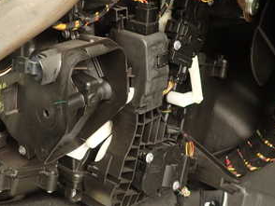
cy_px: 56
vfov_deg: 28.3
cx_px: 98
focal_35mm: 51
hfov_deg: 37.2
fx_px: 405
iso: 200
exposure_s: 1/40
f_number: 2
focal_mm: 4.5
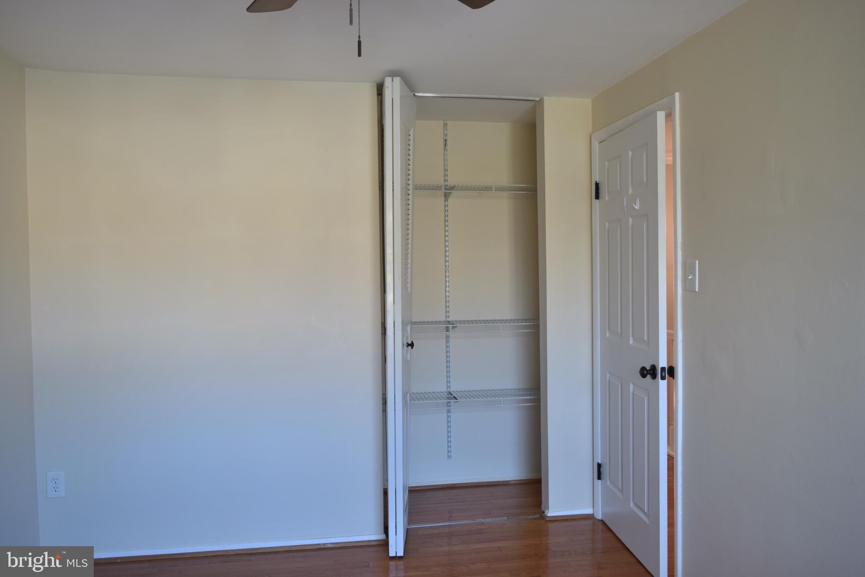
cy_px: 288
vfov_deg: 47.9
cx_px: 432
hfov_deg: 67.4
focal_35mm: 27
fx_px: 649
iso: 100
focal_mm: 18
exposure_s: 1/15
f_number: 4
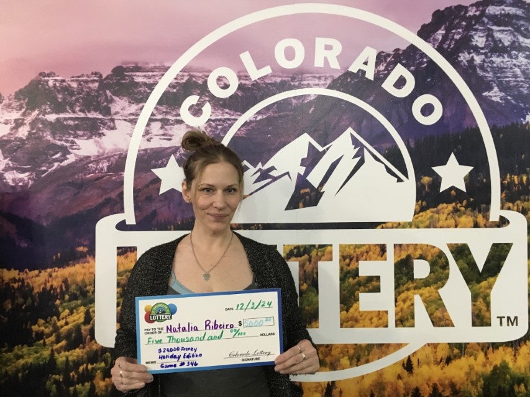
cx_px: 265
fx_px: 444
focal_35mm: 29
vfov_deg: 48.2
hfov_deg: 61.7
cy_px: 198
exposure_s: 1/20
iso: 200
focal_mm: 4.15
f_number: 2.2
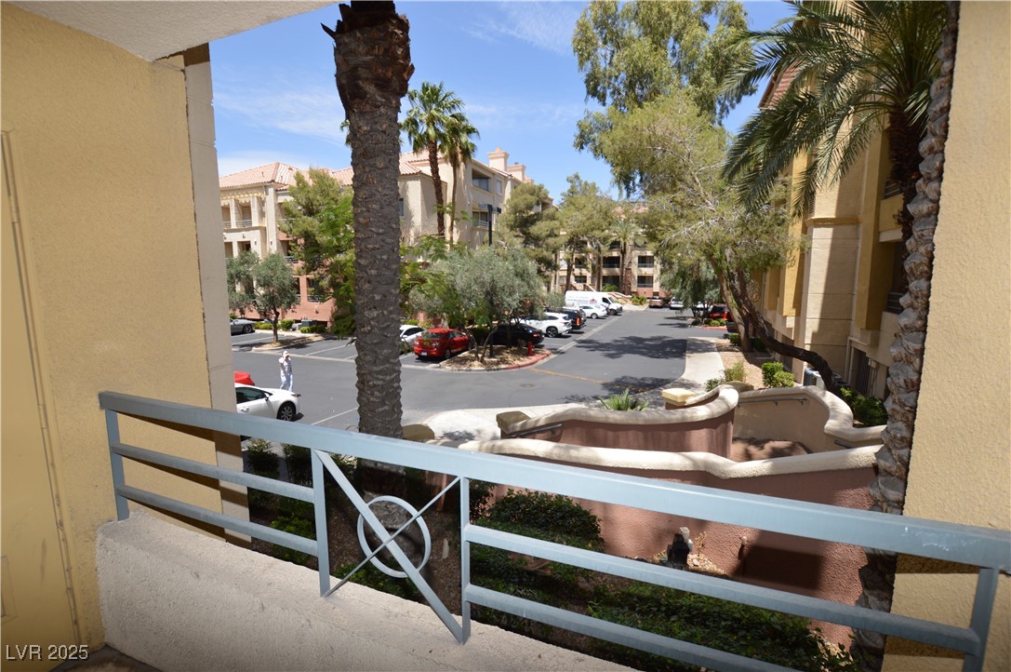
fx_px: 421
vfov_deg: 77.2
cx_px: 506
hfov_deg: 100.5
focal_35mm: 15
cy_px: 336
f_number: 7.1
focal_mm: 10
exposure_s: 1/200
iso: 100
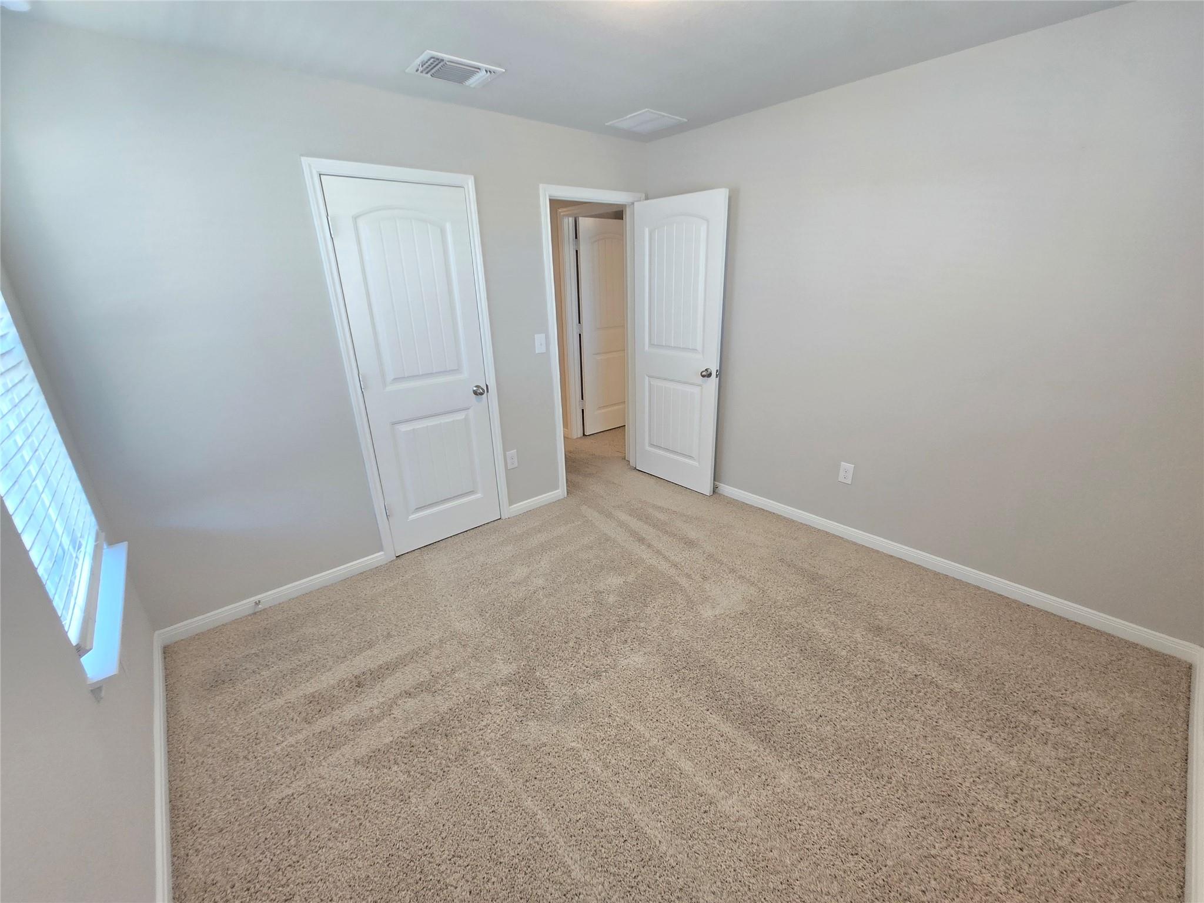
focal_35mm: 13
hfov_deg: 106.2
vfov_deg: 89.9
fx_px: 452
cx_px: 602
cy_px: 452
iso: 320
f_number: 2.2
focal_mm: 2.2
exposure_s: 1/60
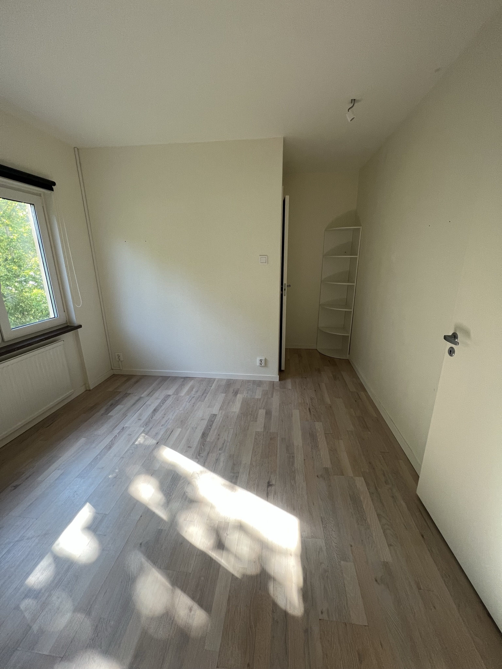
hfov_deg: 89.9
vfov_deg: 106.2
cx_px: 251
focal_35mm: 13
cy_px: 334
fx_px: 251
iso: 100
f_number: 1.8
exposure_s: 1/99
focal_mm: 1.57
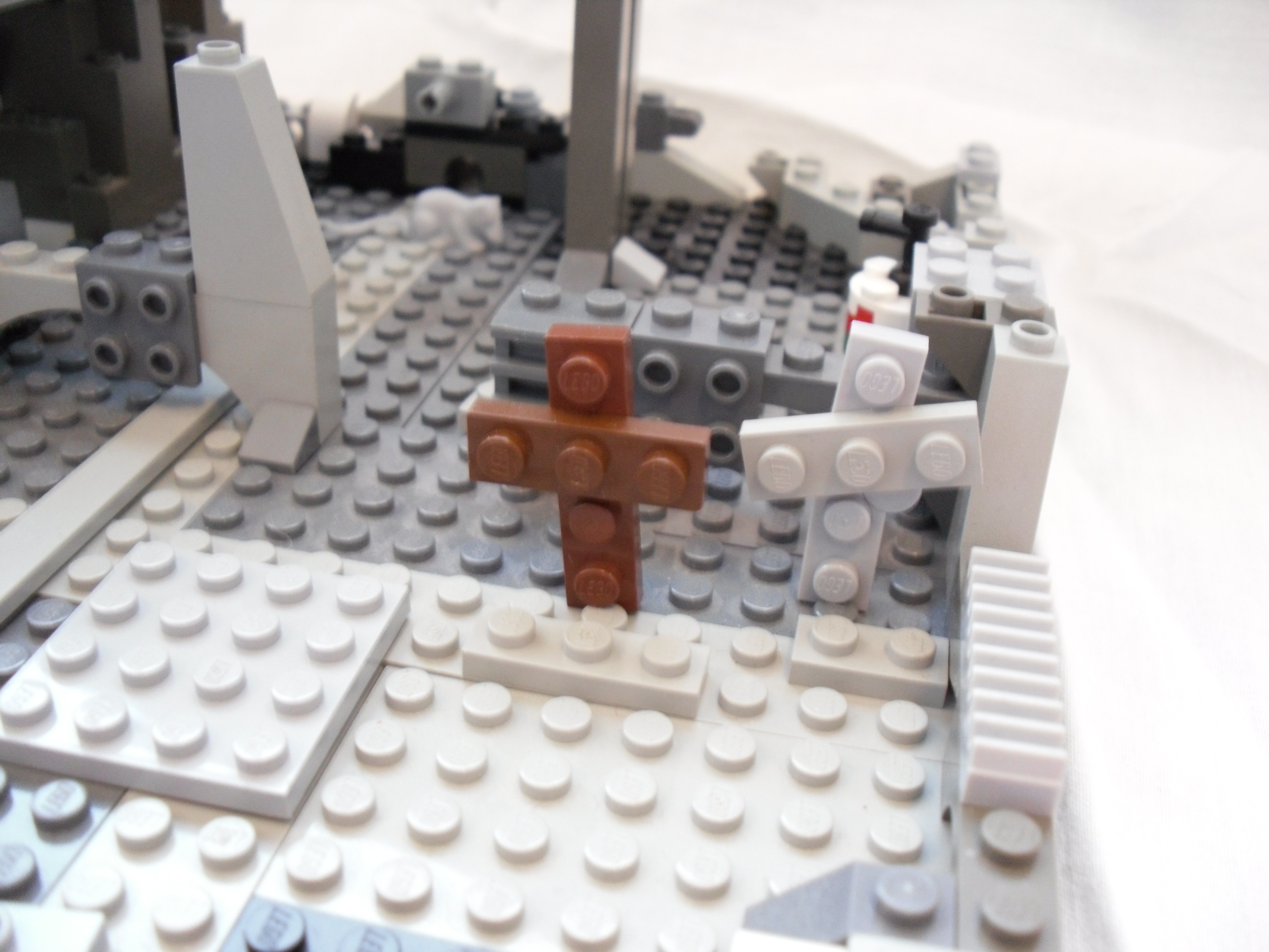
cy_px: 476
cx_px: 634
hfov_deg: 52.6
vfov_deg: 40.7
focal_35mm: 35
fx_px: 1283
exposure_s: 1/5
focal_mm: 6.3
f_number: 3
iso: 400
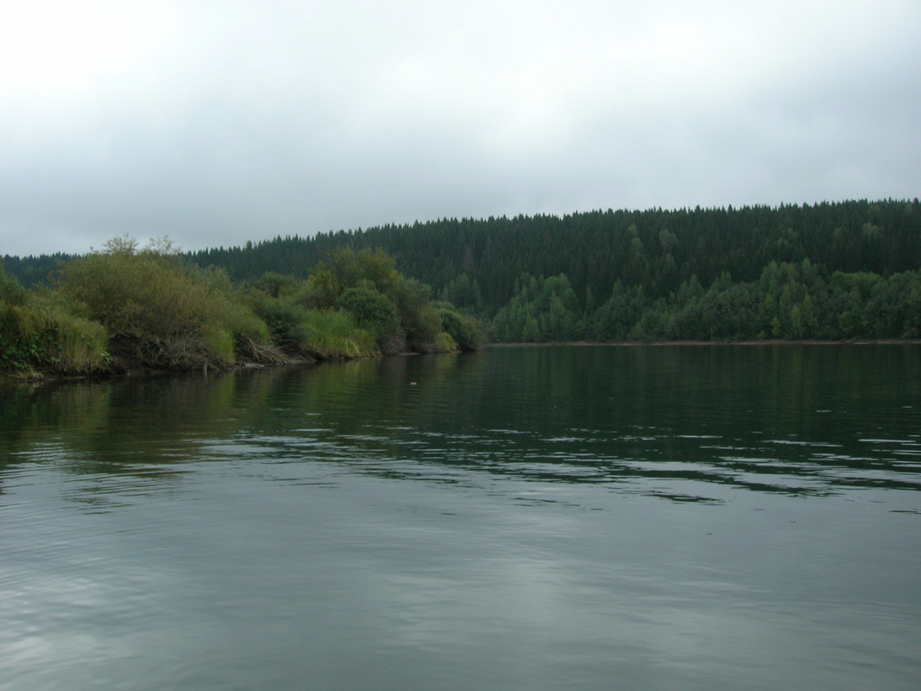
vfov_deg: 41.8
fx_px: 905
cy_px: 346
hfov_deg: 54.0
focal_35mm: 34
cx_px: 460
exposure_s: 1/155
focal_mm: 5.7
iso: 50
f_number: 4.9
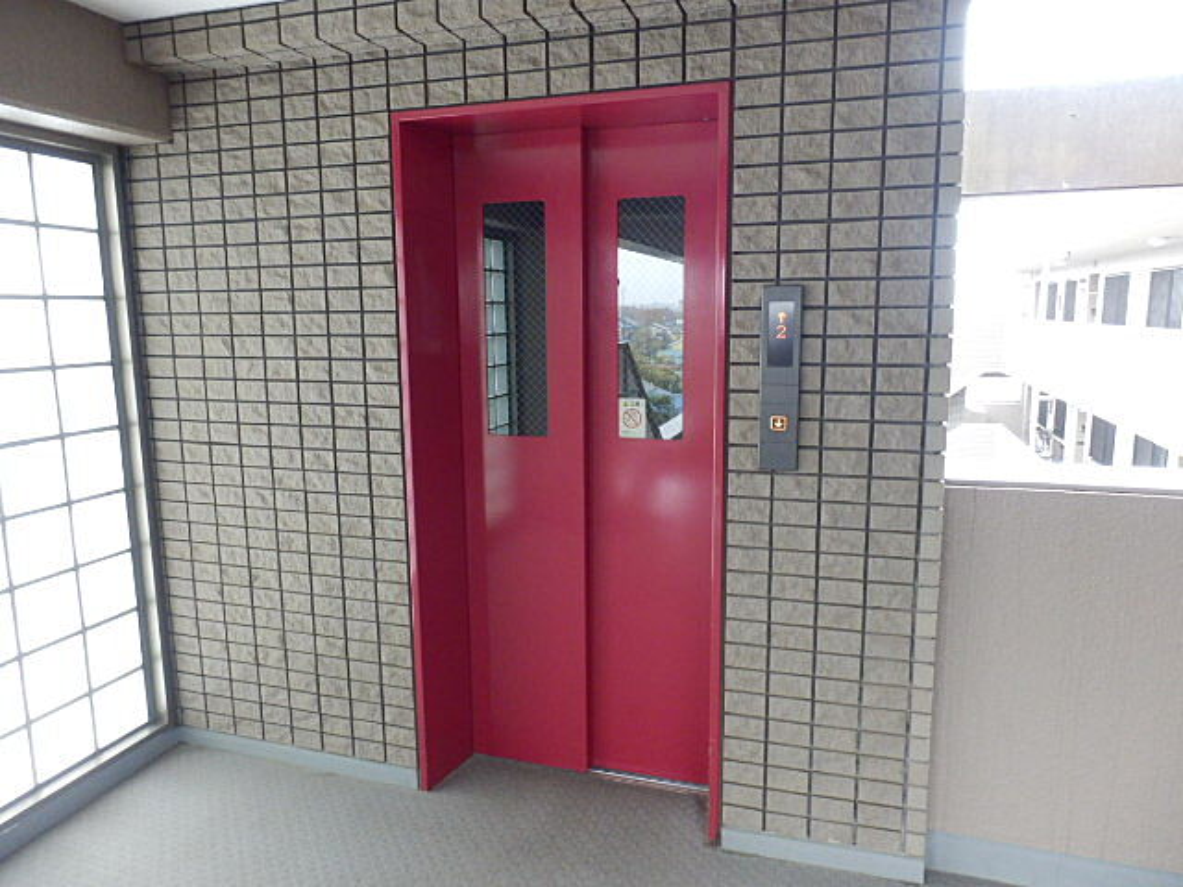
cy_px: 444
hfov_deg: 71.6
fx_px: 820
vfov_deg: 56.8
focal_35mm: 24
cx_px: 592
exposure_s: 1/30
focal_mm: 4.2
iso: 500
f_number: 3
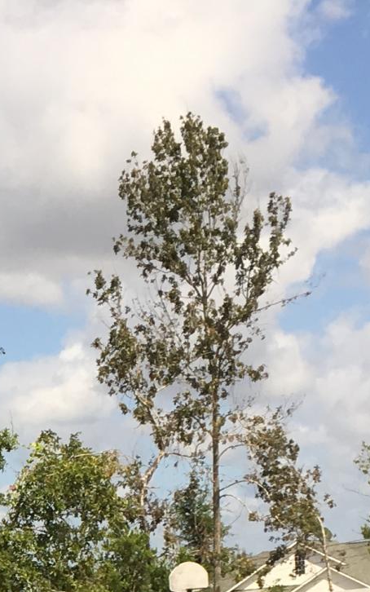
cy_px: 917
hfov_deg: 10.0
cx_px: -205
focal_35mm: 127
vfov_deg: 15.1
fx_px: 2048
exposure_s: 1/1789
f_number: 2.2
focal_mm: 4.15
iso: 25
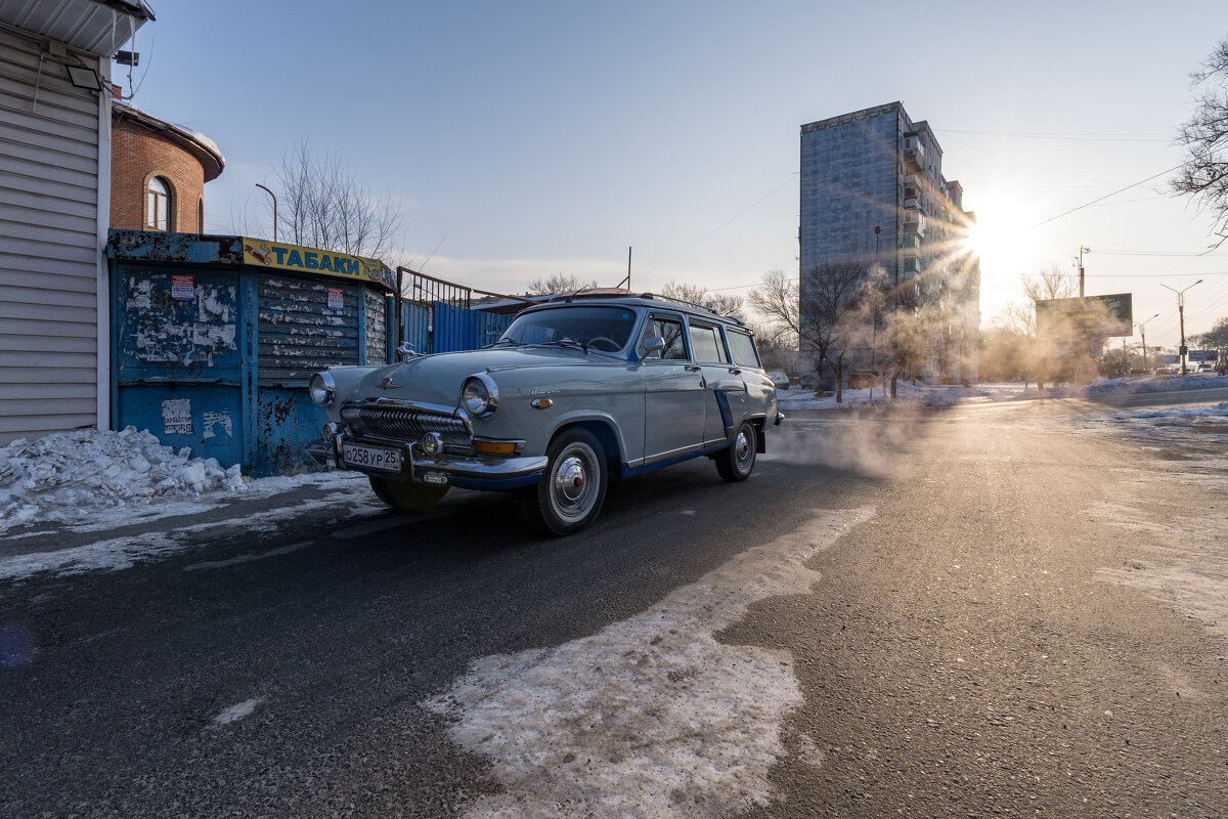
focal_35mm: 16
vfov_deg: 72.1
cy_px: 410
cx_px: 614
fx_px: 563
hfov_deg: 95.0
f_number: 13
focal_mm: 11
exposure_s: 1/100
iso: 100
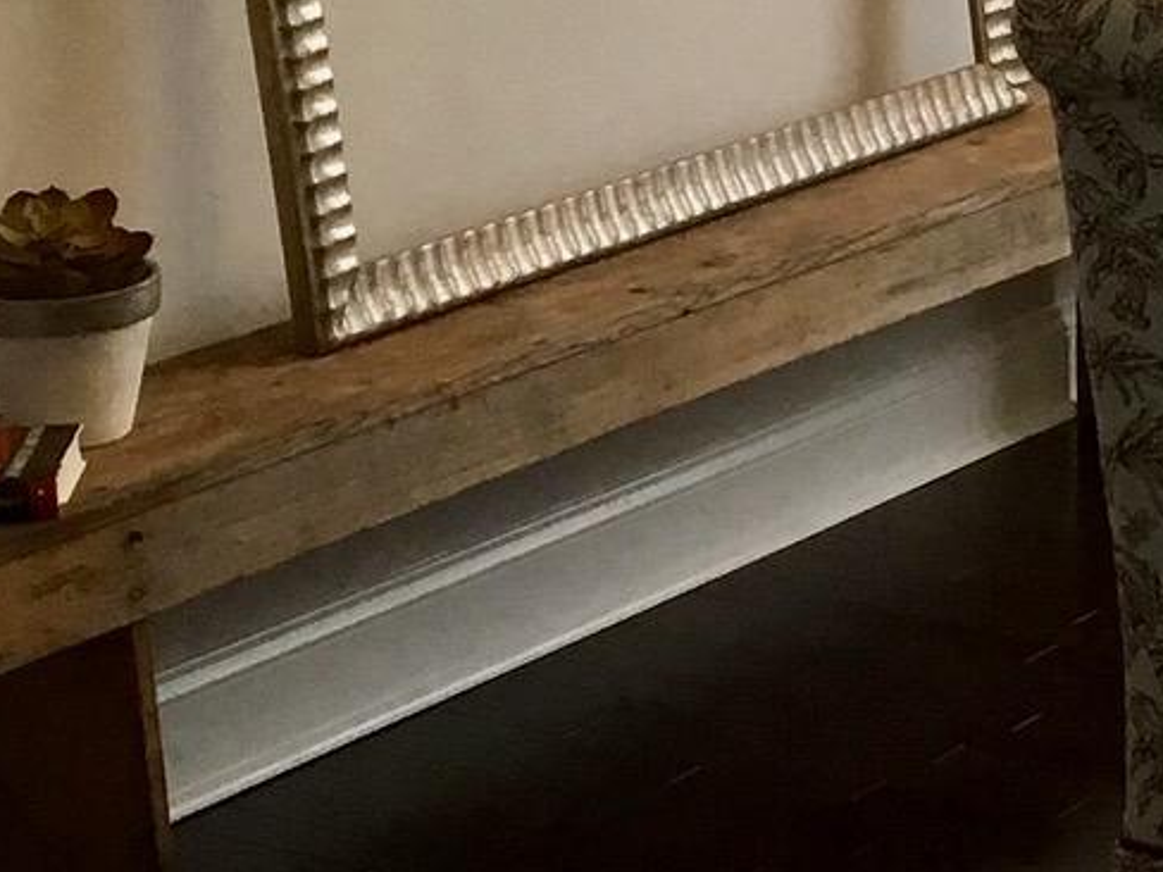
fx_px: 4368
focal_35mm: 130
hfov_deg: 14.4
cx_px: 1611
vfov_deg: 11.4
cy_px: 264
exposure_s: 1/40
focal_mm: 3.3
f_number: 2.4
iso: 25
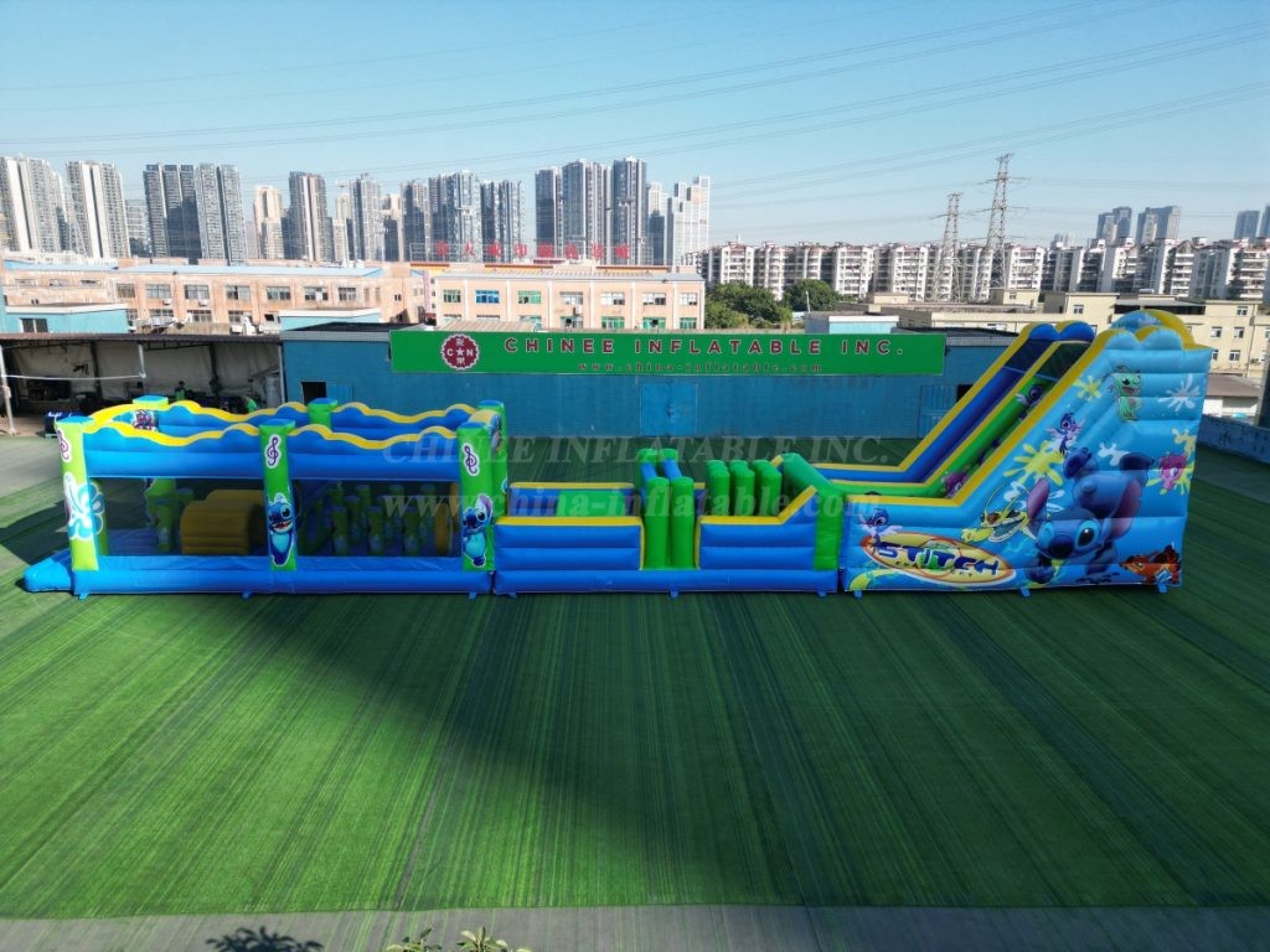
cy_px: 476
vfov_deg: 56.8
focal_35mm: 24
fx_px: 881
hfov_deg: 71.6
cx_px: 635
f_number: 1.7
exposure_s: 1/2000
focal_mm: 6.72
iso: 120
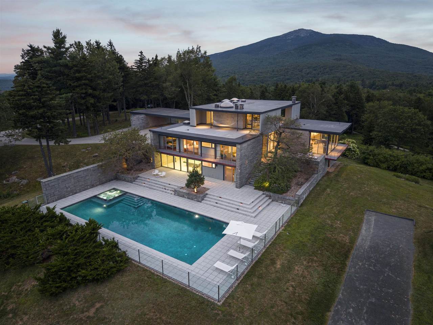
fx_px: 300
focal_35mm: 24
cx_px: 216
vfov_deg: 56.8
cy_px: 162
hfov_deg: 71.6
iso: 400
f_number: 1.8
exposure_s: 1/13
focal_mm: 8.67
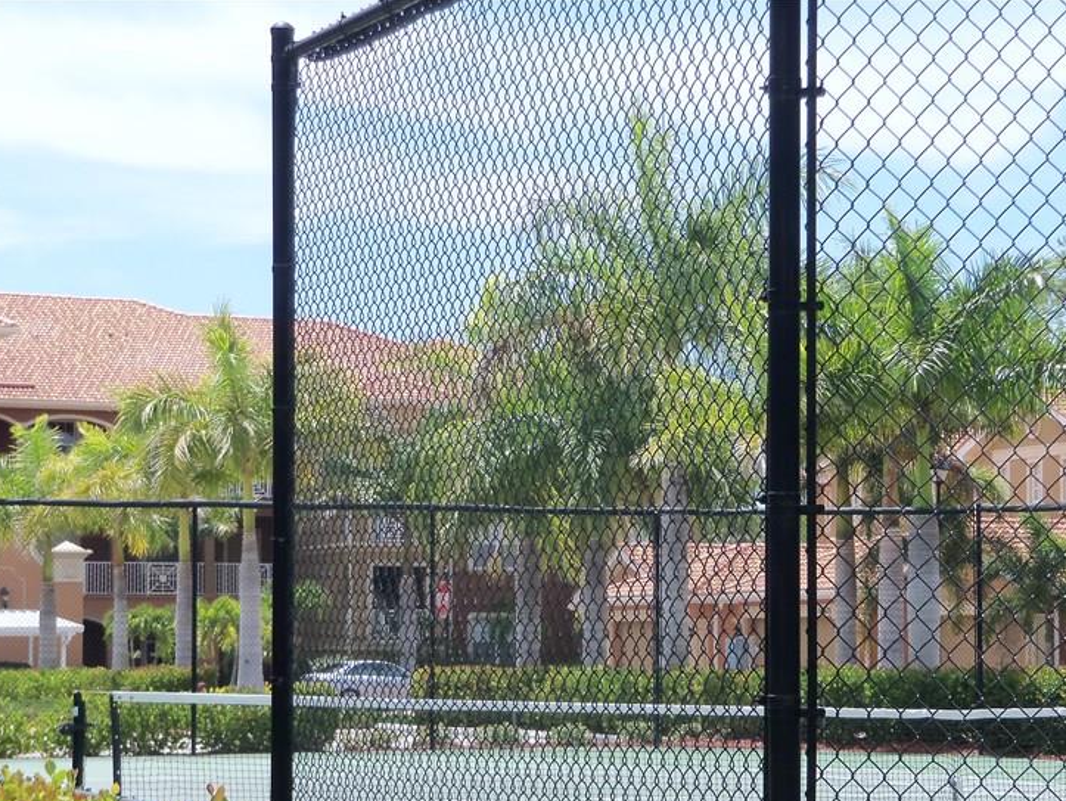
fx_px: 3358
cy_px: 564
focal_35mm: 109
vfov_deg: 13.6
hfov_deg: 18.0
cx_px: 594
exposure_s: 1/250
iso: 64
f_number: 5
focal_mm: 13.7
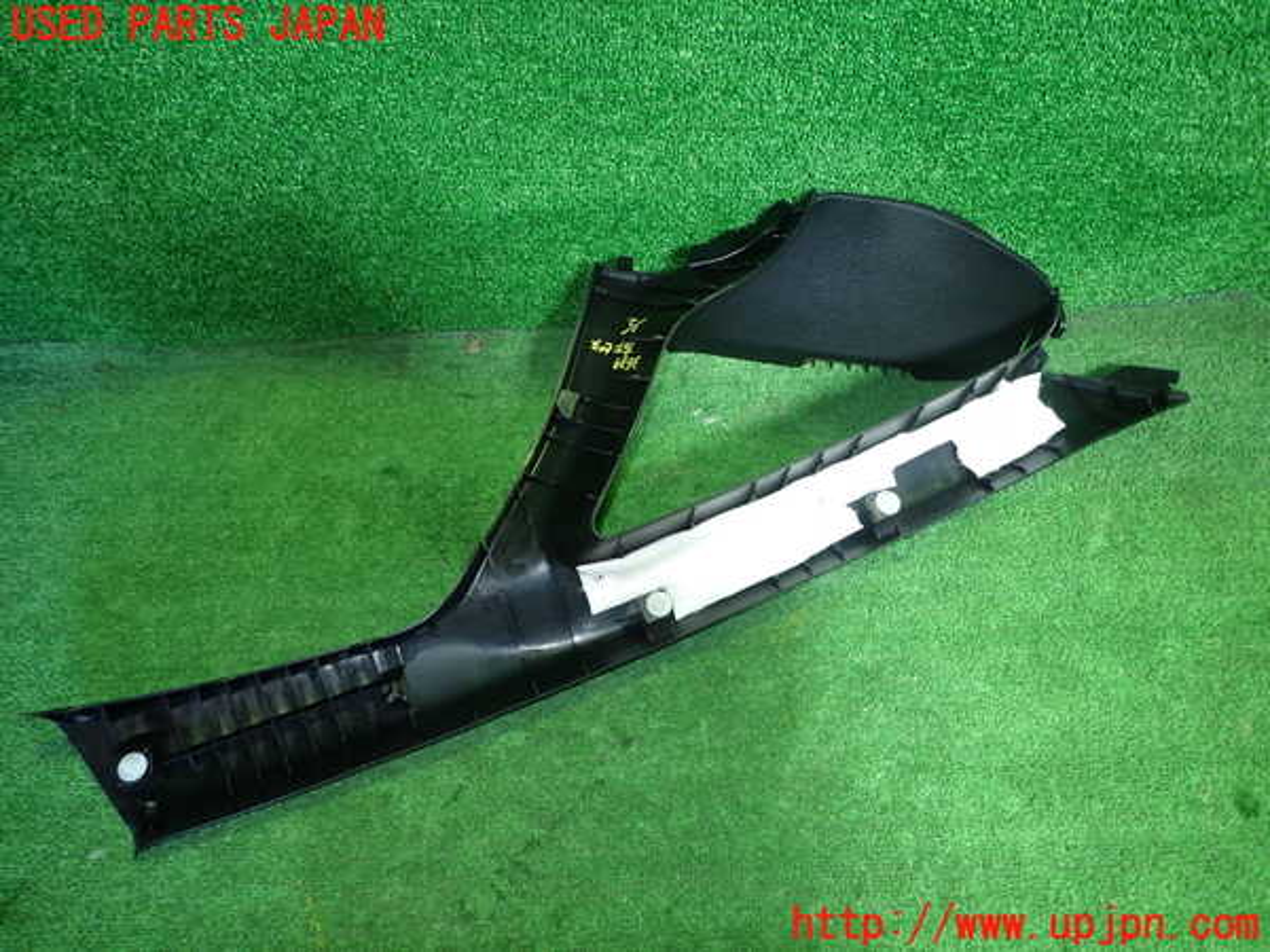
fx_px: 917
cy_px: 476
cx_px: 635
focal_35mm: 25
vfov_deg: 54.9
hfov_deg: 69.4
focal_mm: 4.5
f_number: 2
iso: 200
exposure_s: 1/30
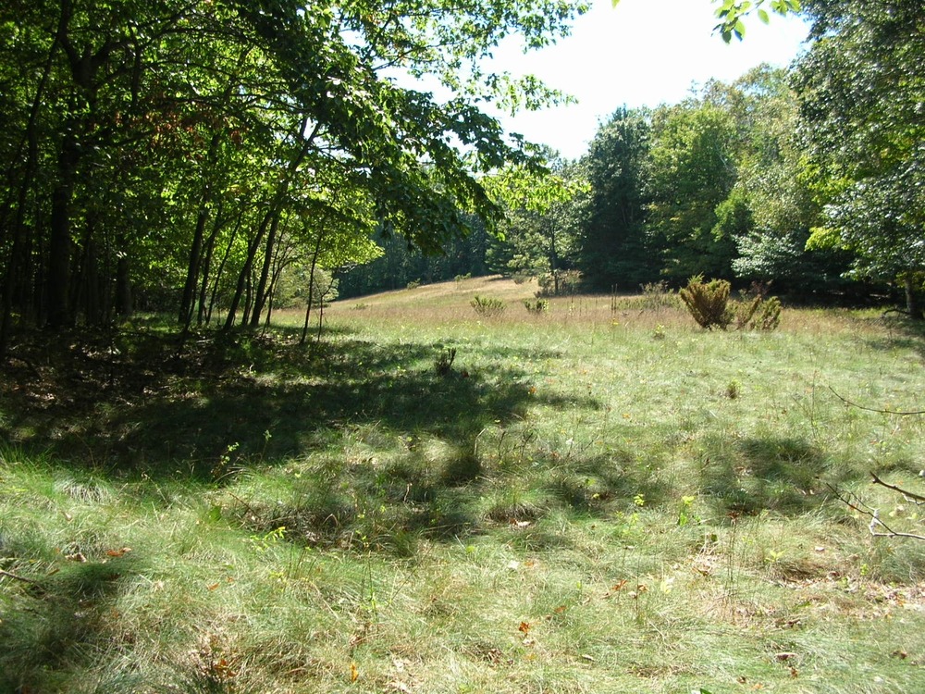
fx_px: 935
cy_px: 347
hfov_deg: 52.6
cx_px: 462
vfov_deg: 40.7
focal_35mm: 35
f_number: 2.8
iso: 50
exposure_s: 1/290
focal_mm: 5.8
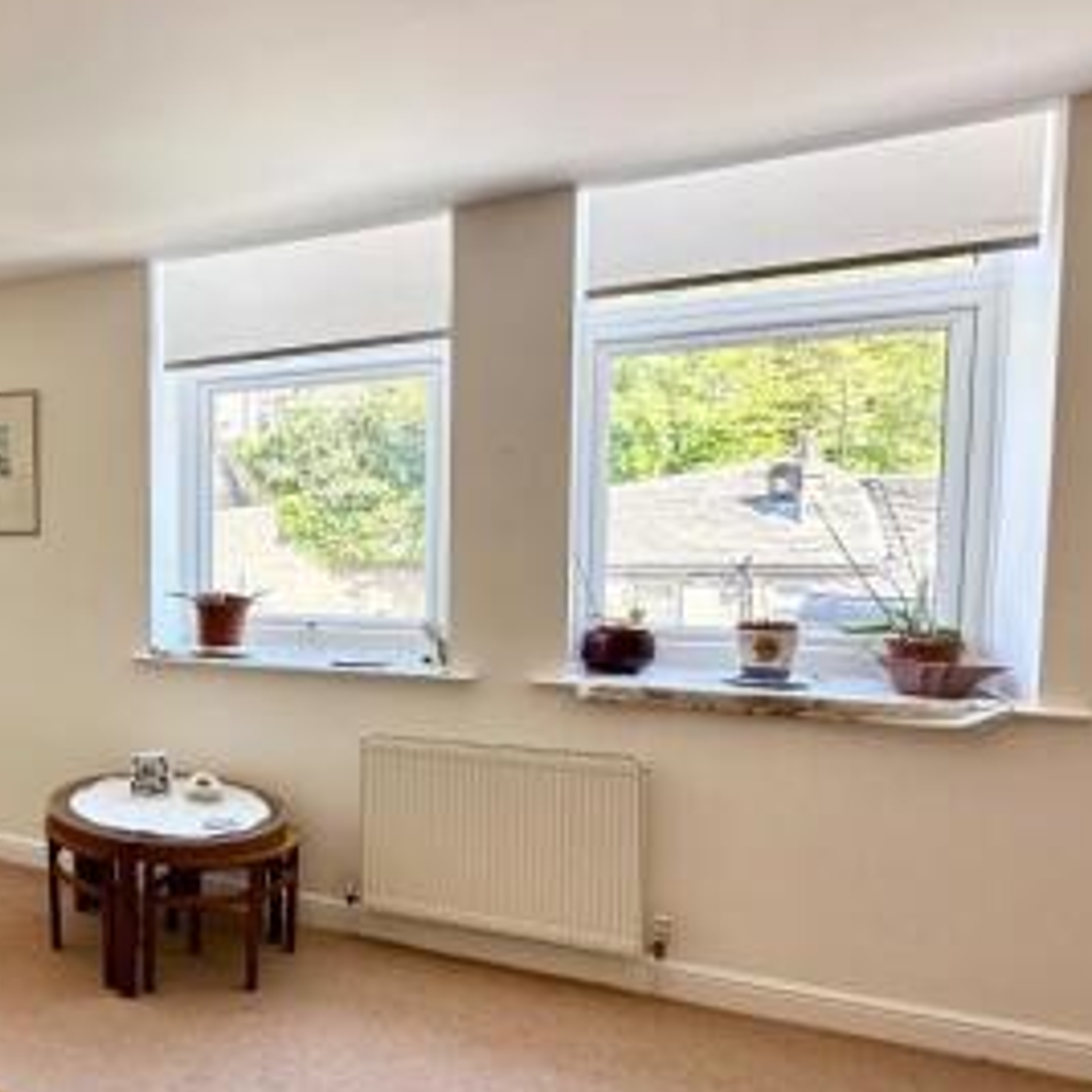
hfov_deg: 48.0
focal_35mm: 27
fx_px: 964
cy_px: 595
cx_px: -18
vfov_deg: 59.0
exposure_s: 1/100
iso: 50
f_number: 2.2
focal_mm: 2.22
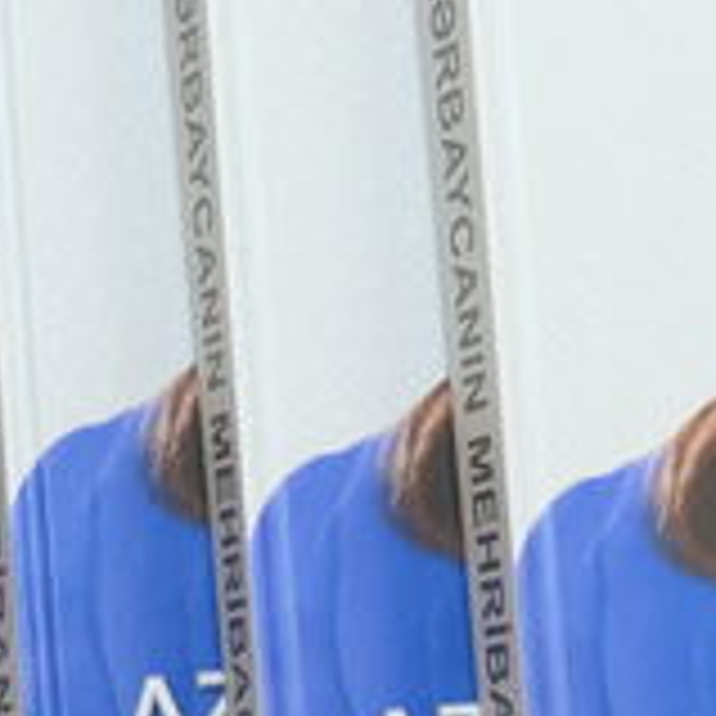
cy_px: 241
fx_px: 4891
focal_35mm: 209
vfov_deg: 8.4
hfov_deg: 8.3
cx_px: 639
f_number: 8
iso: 1000
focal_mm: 42
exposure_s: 1/100
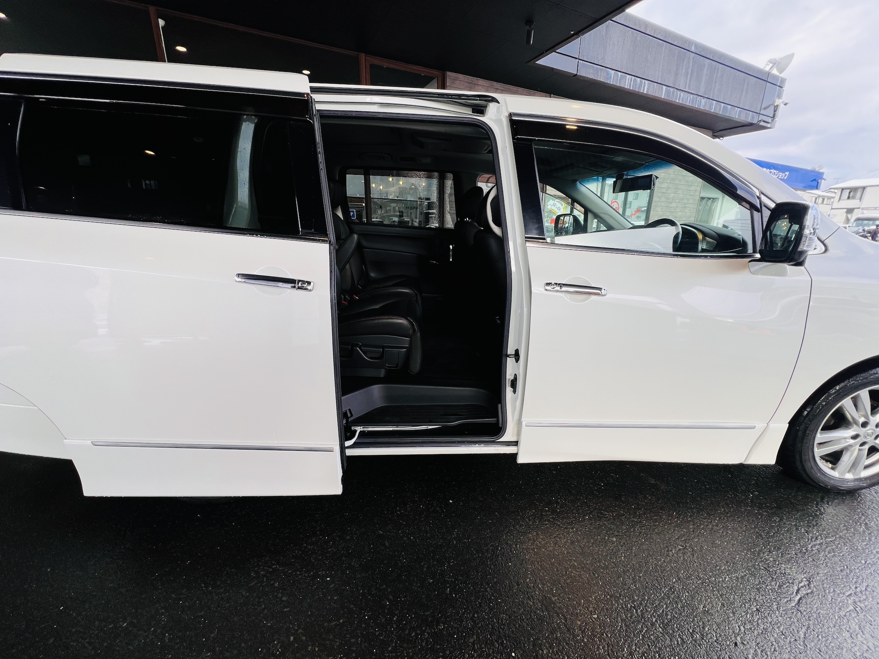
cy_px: 330
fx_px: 330
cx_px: 440
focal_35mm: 13
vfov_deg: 89.9
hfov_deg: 106.2
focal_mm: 1.57
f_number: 1.8
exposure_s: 1/175
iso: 32
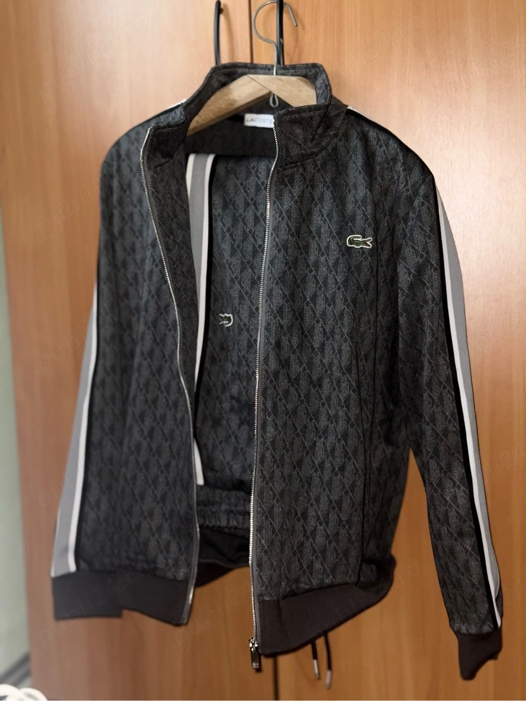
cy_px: 350
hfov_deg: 30.3
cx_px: 263
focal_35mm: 48
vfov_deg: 39.7
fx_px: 973
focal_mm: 6.76
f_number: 1.78
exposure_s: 1/4
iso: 64
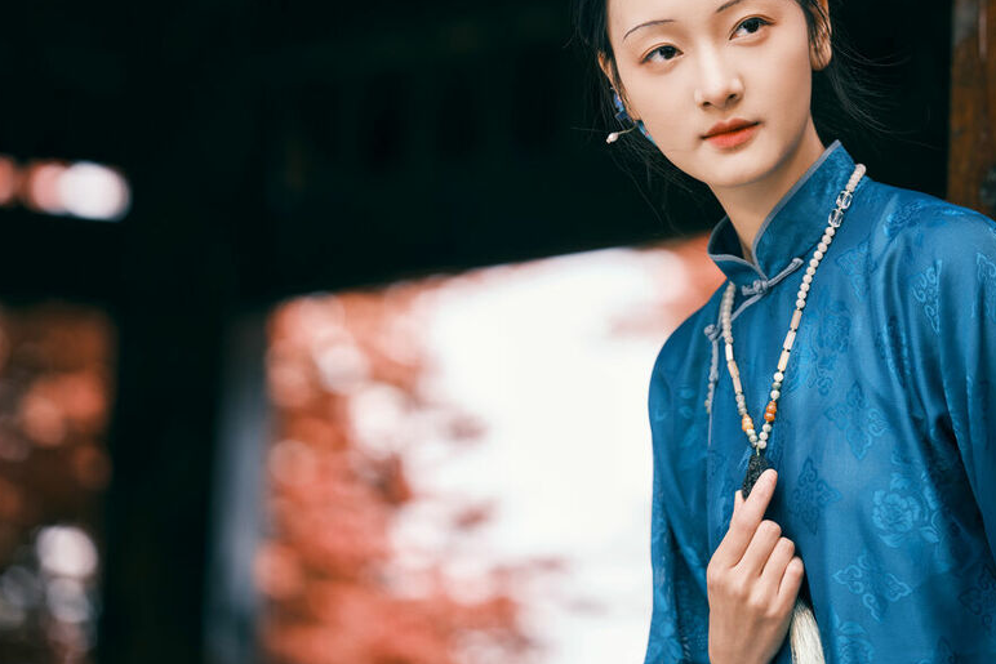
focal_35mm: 164
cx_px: 587
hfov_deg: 12.5
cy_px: 146
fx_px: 4538
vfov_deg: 8.4
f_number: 2
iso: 100
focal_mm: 110
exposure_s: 1/400
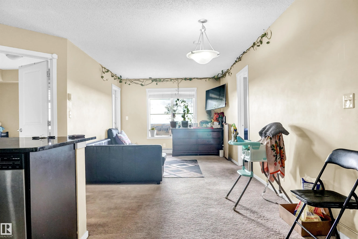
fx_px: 239
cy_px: 120
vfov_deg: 53.1
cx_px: 179
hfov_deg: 73.8
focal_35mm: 24
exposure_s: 1/10
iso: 400
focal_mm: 16
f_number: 8
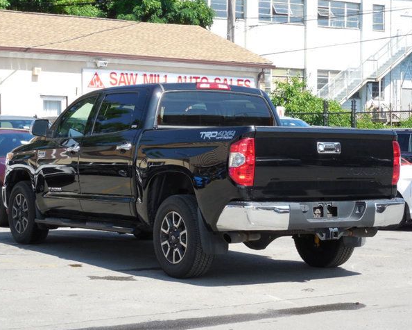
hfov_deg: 23.3
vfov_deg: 18.7
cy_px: 165
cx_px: 202
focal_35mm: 82
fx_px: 1000
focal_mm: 14.1
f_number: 4.5
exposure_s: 1/250
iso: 125
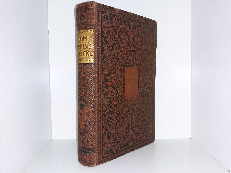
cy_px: 86
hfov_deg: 63.4
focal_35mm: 28
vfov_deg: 49.7
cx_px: 116
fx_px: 187
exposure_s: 1/120
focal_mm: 3.7
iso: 50
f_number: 1.7
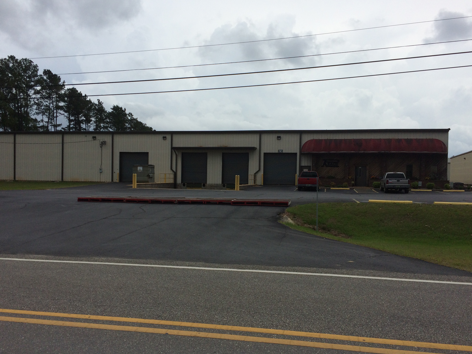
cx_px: 233
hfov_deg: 56.8
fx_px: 436
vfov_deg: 44.1
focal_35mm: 32
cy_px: 191
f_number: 2.2
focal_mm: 4.15
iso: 32
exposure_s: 1/1642
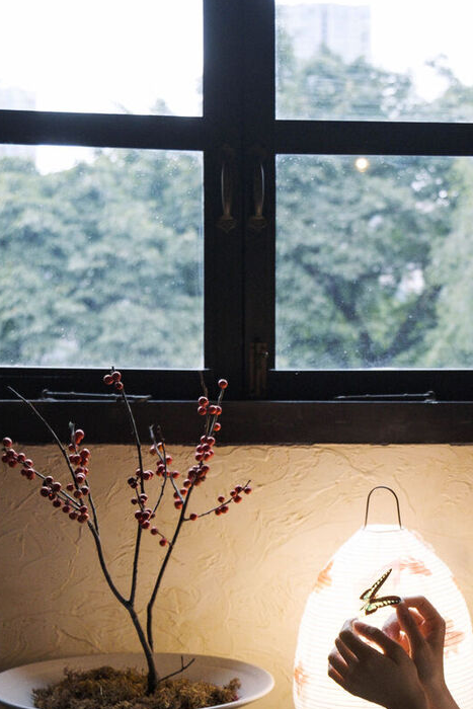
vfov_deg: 24.8
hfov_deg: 16.7
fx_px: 1595
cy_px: 516
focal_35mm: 81
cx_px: 413
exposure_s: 1/160
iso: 1250
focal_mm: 24
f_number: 2.8
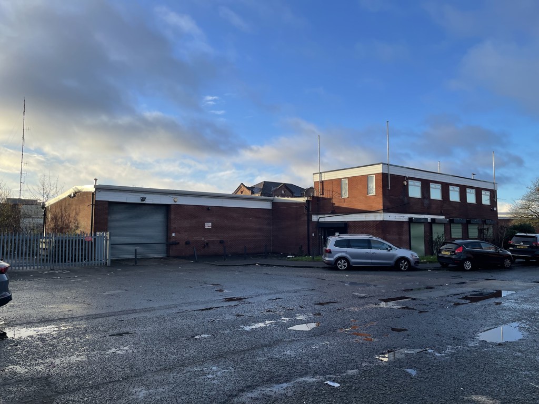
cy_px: 202
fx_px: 405
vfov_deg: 53.1
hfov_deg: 67.3
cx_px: 270
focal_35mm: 26
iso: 32
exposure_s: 1/1531
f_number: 1.6
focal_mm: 4.2
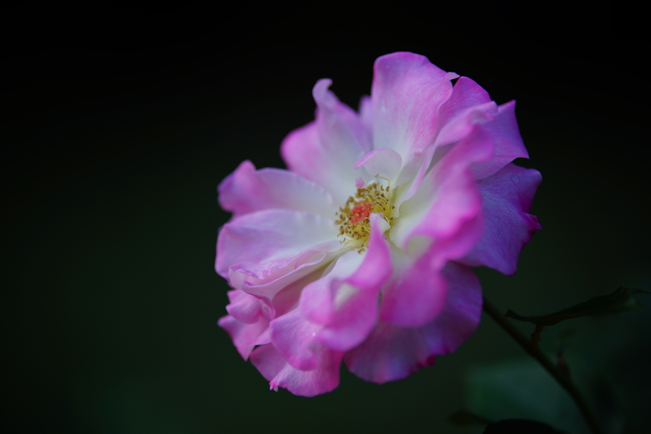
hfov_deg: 15.2
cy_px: 217
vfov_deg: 10.2
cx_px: 326
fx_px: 2440
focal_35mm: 135
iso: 100
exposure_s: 1/640
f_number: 2.8
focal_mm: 135
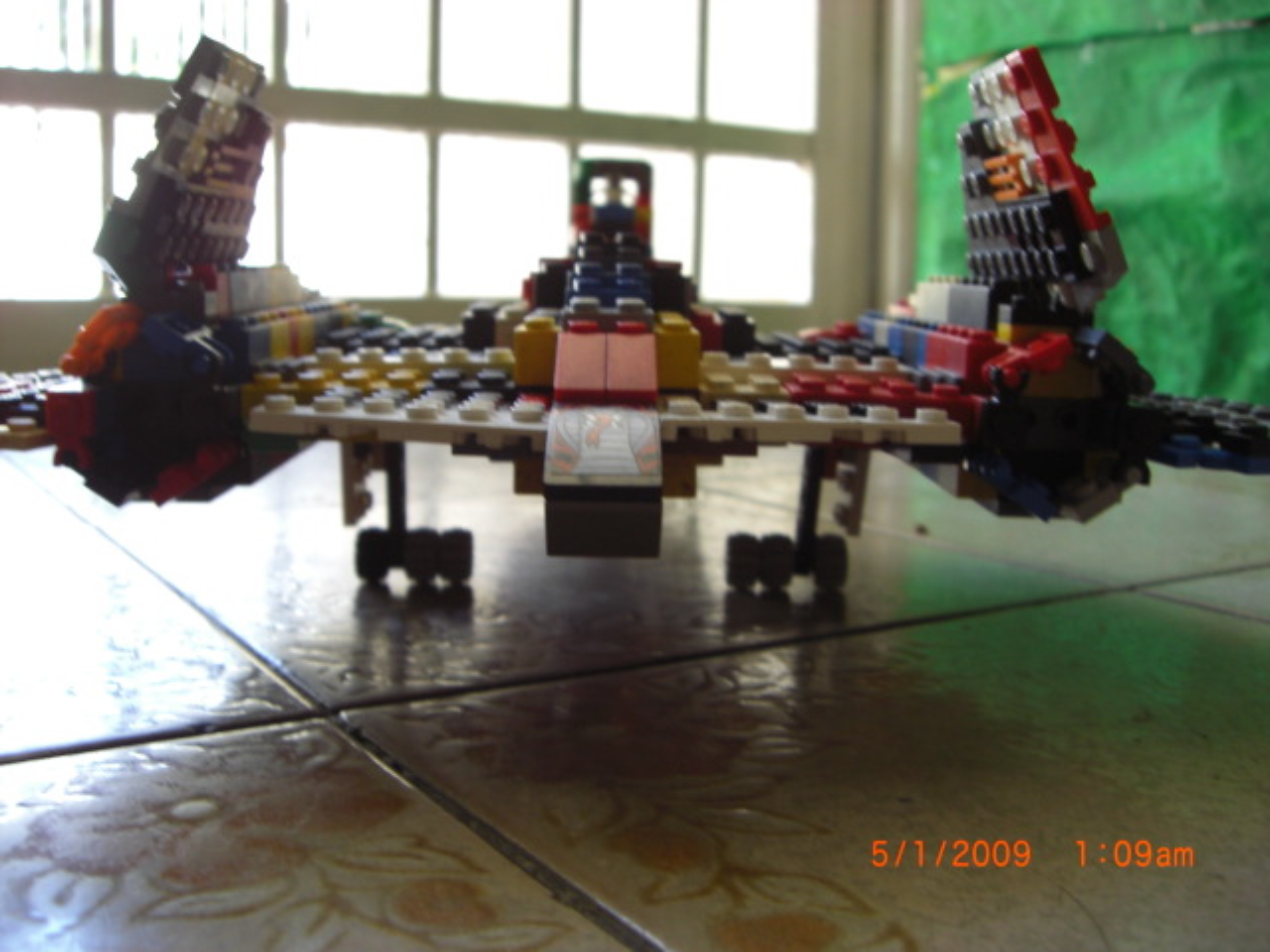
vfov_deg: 37.7
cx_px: 635
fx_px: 1394
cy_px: 476
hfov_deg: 49.0
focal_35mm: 38
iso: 100
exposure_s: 1/50
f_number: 2.7
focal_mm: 6.2
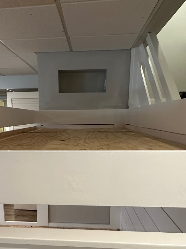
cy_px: 174
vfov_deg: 53.8
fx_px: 236
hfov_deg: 42.4
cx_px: 63
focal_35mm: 33
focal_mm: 2.22
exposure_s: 1/60
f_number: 2.2
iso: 250
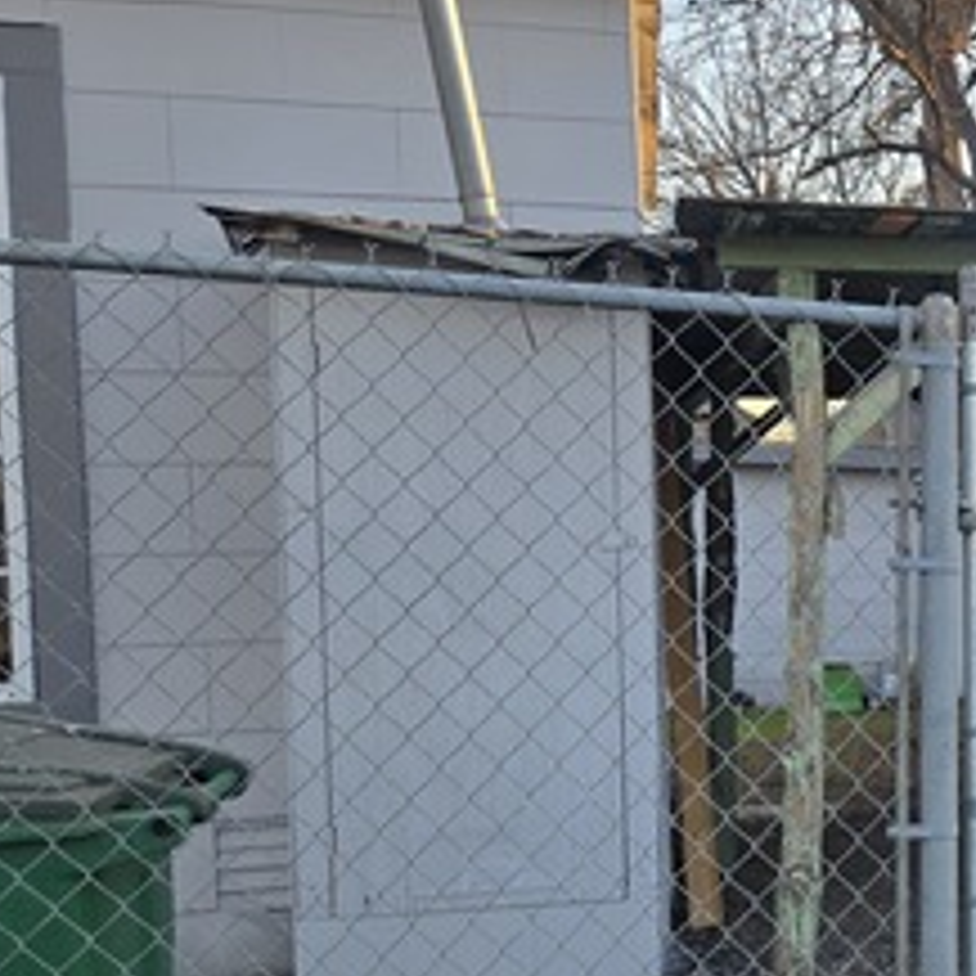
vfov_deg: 28.3
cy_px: 697
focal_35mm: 60
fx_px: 1914
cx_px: 1223
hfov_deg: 25.2
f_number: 1.8
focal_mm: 5.4
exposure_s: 1/451
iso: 25
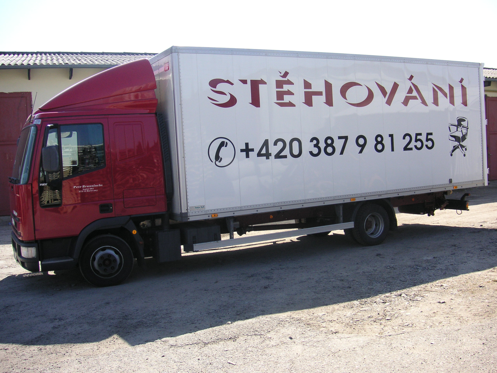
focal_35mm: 37
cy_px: 186
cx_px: 248
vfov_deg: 38.7
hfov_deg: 50.1
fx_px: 531
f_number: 2.8
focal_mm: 6.1
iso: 50
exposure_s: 1/750
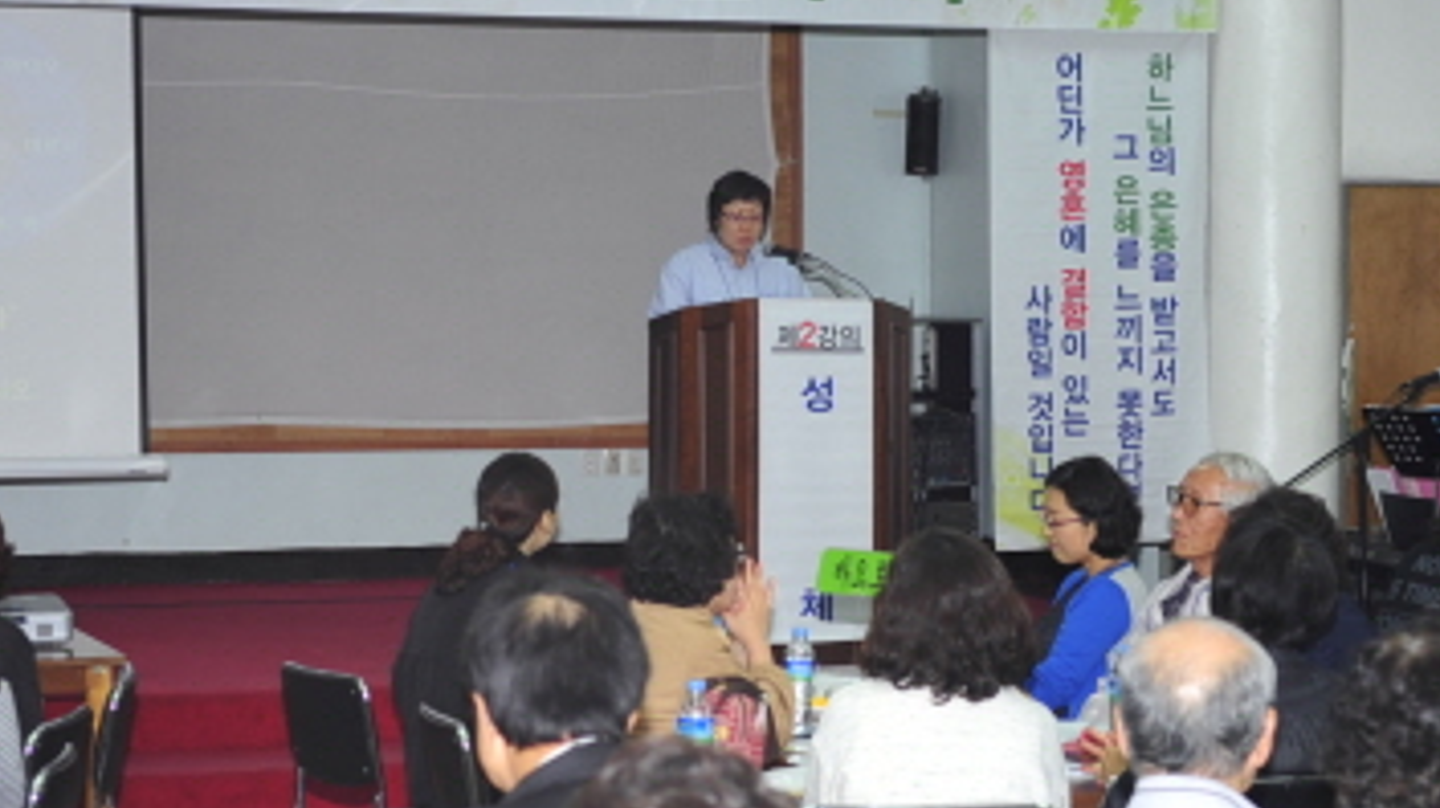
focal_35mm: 94
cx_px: 616
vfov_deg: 12.8
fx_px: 3587
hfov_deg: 22.7
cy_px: 418
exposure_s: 1/60
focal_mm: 44
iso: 200
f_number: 4.5
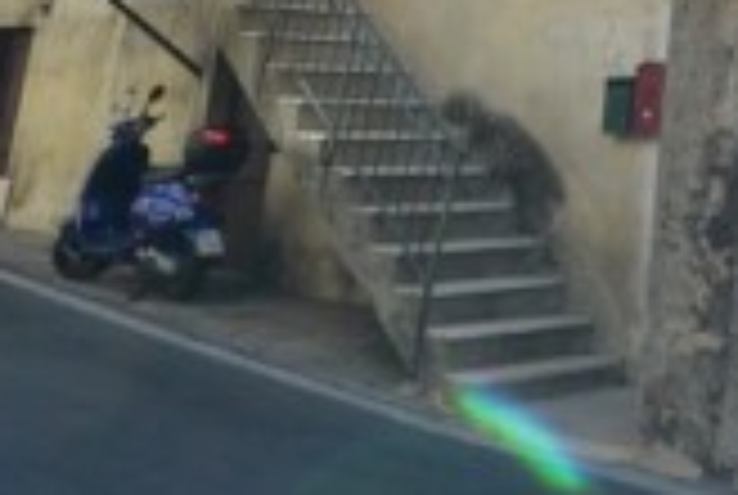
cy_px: -484
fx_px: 1499
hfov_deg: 22.8
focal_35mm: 73
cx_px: 1094
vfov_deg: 15.3
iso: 100
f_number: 6.3
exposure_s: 1/160
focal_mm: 10
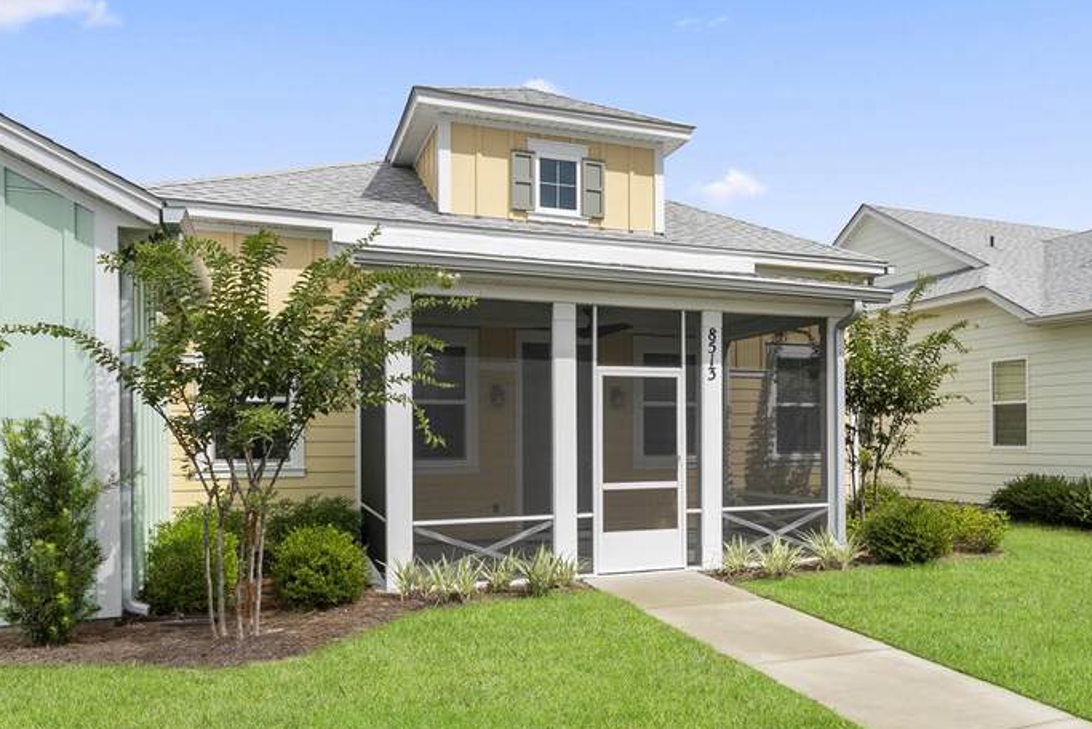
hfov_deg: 60.5
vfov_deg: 43.3
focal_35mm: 30
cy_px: 461
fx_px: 910
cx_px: 723
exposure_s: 1/3200
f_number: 4
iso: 320
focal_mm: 16
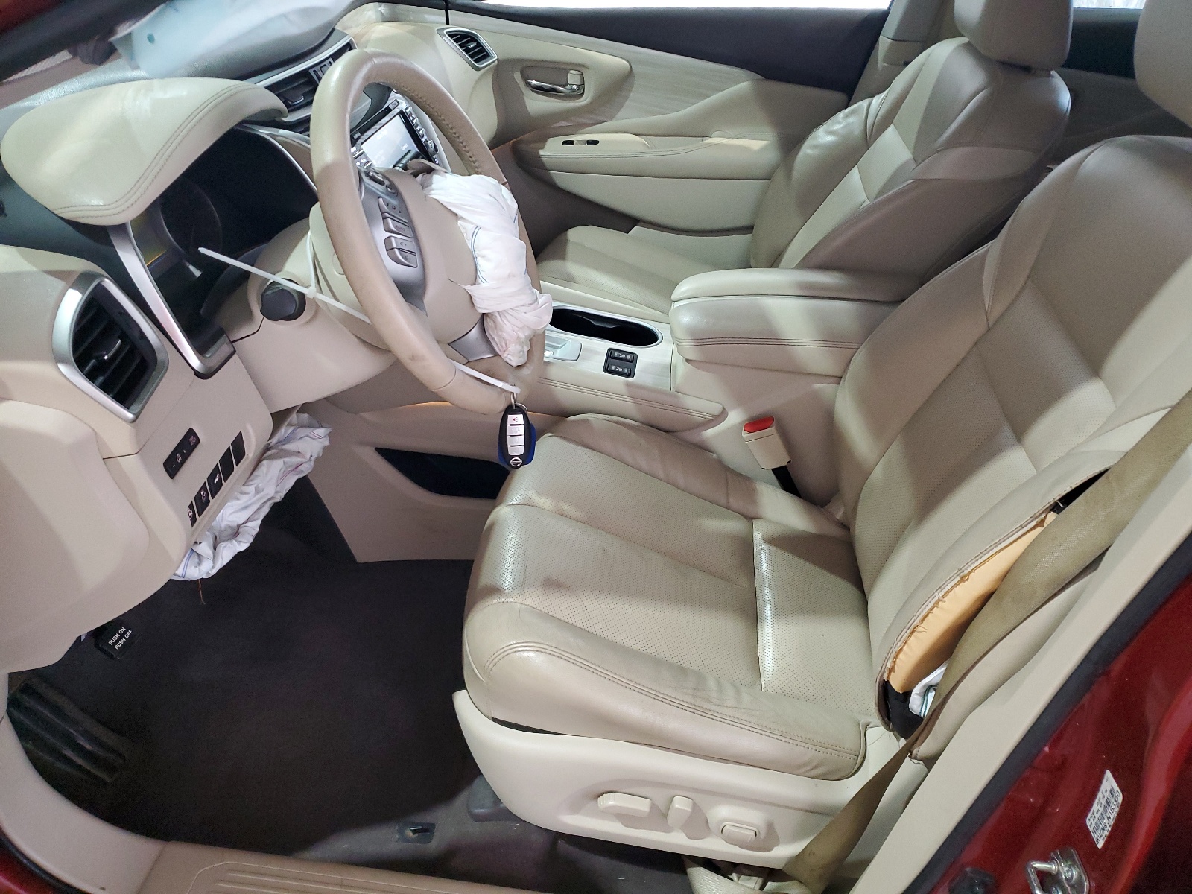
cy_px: 447
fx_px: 895
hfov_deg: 67.3
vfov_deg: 53.1
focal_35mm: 26
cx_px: 596
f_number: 1.5
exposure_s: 1/60.2
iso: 294
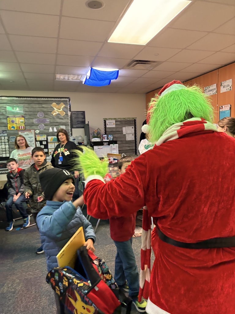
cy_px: 157
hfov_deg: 53.1
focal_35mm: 26
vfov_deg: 67.3
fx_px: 235
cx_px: 118
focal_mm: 5.96
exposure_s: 1/60
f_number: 1.6
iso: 250
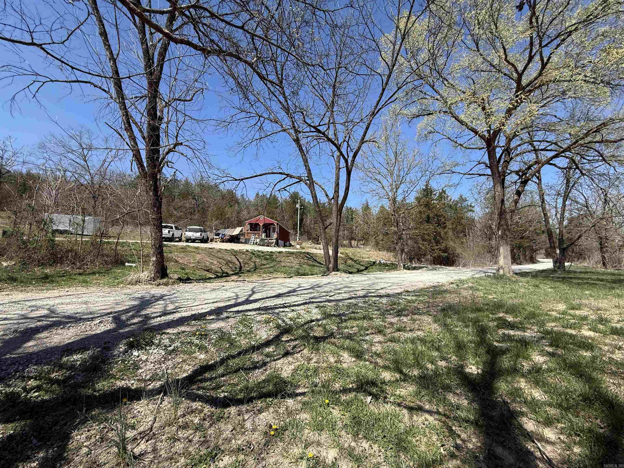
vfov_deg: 85.7
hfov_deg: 102.1
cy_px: 234
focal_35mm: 14
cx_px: 312
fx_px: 252
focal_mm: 2.22
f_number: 2.2
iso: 50
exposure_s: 1/1497
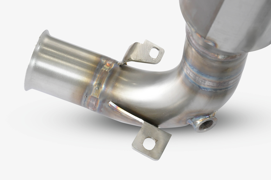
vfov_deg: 13.0
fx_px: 790
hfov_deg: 19.5
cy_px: 90
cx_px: 136
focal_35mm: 105
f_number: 11
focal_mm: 70
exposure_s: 1/200
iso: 2000
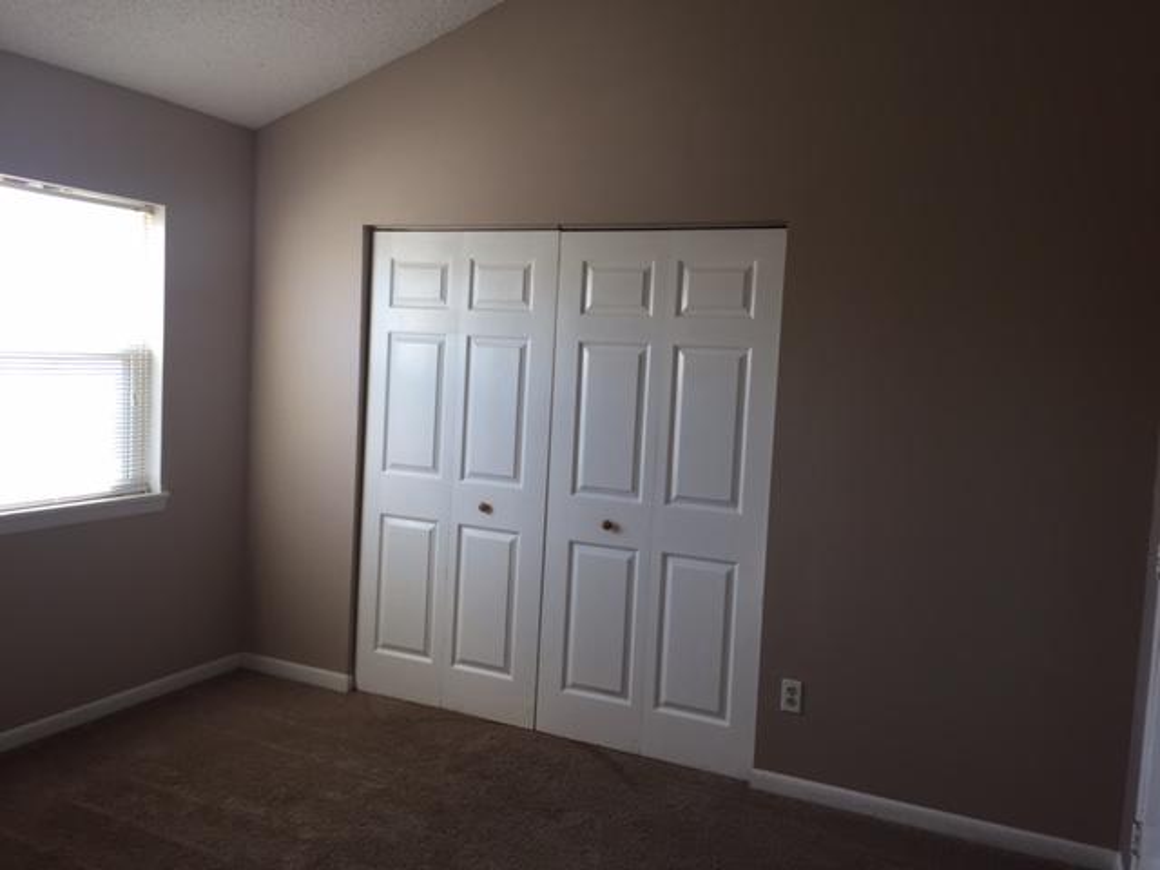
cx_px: 580
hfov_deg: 61.7
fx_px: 972
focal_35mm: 29
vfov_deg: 48.2
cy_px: 435
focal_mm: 4.15
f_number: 2.2
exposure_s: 1/60
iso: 32
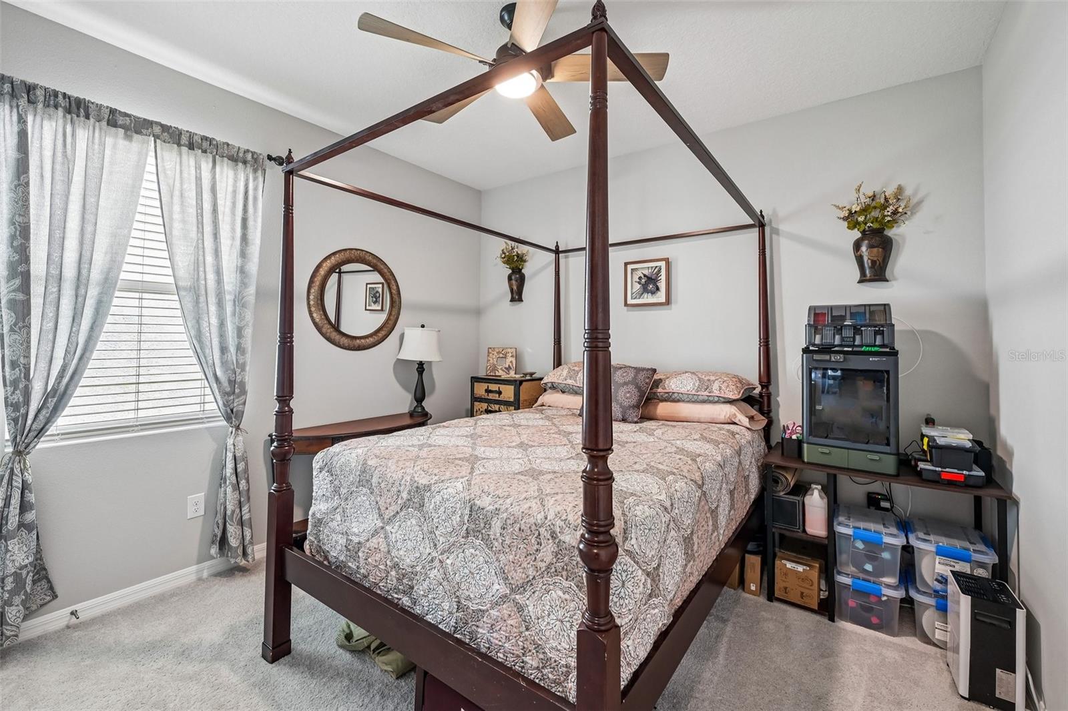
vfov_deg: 81.2
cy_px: 356
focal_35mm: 14
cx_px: 534
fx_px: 415
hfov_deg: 104.3
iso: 400
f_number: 8
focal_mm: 14
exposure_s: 1/6
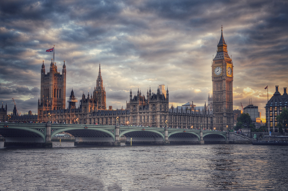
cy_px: 96
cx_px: 144
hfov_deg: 37.9
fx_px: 419
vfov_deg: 25.7
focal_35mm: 52
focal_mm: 35
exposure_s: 1/125
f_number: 5.6
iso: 250
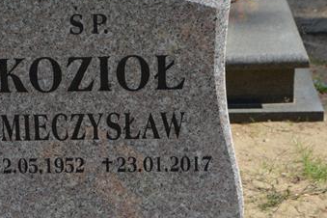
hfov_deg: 15.0
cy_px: 162
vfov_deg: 10.1
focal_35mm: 136
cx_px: 66
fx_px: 1235
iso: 100
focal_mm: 48
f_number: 7.1
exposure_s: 1/200
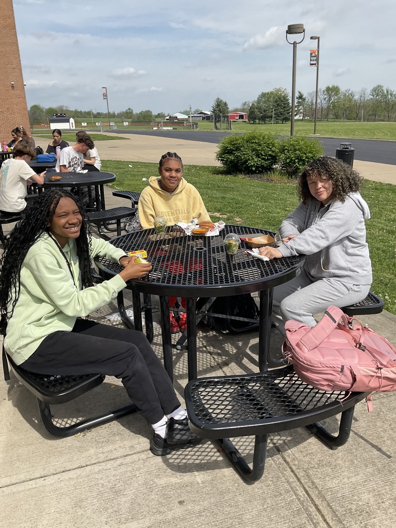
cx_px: 198
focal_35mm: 29
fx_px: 442
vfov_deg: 61.7
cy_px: 264
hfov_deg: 48.2
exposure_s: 1/2058
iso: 16
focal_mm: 3
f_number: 1.8
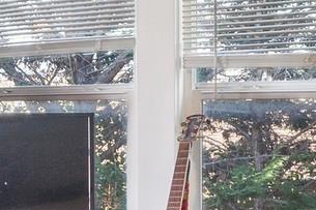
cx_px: -216
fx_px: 825
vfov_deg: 14.5
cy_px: 101
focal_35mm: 94
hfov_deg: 18.2
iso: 1000
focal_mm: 14
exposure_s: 1/60
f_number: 5.6
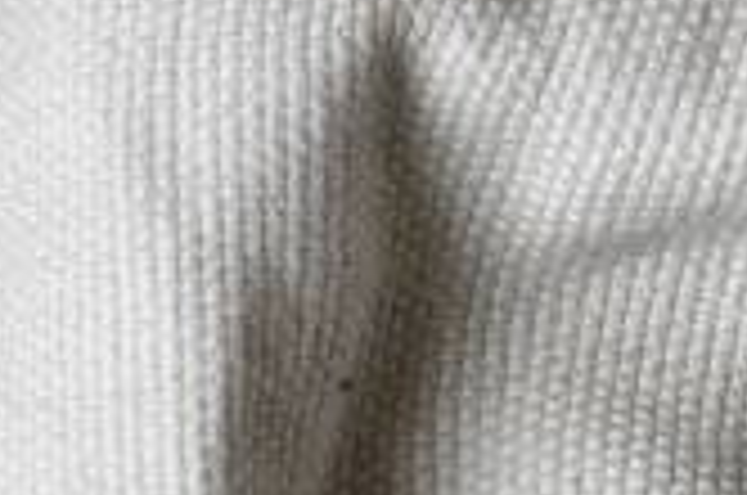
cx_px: 2889
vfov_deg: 1.1
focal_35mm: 1232
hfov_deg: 1.7
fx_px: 25513
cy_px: -799
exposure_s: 1/160
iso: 100
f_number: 13
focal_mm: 105
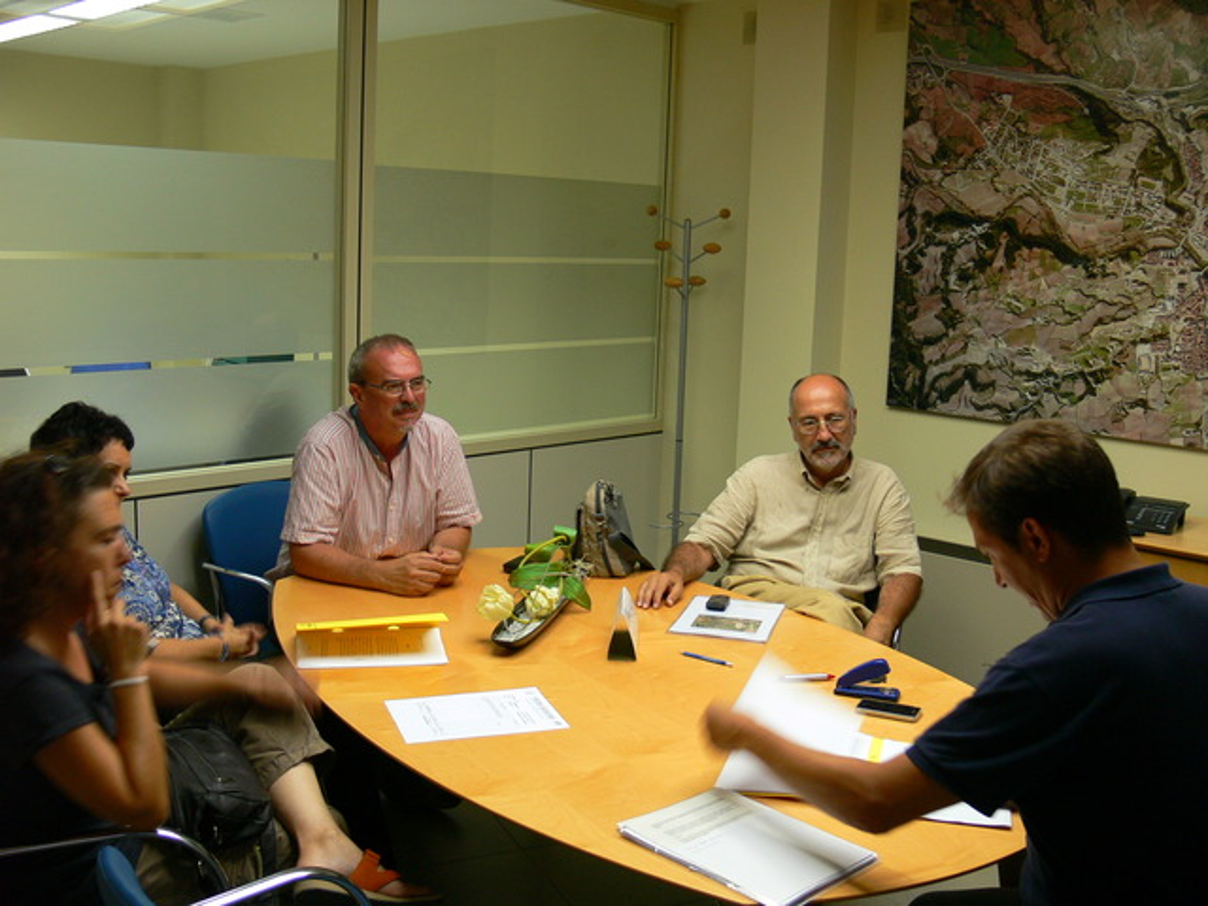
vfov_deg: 40.7
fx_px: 1221
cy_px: 453
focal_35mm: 35
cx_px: 604
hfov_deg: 52.6
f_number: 2.8
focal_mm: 7.4
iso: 100
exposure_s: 1/10
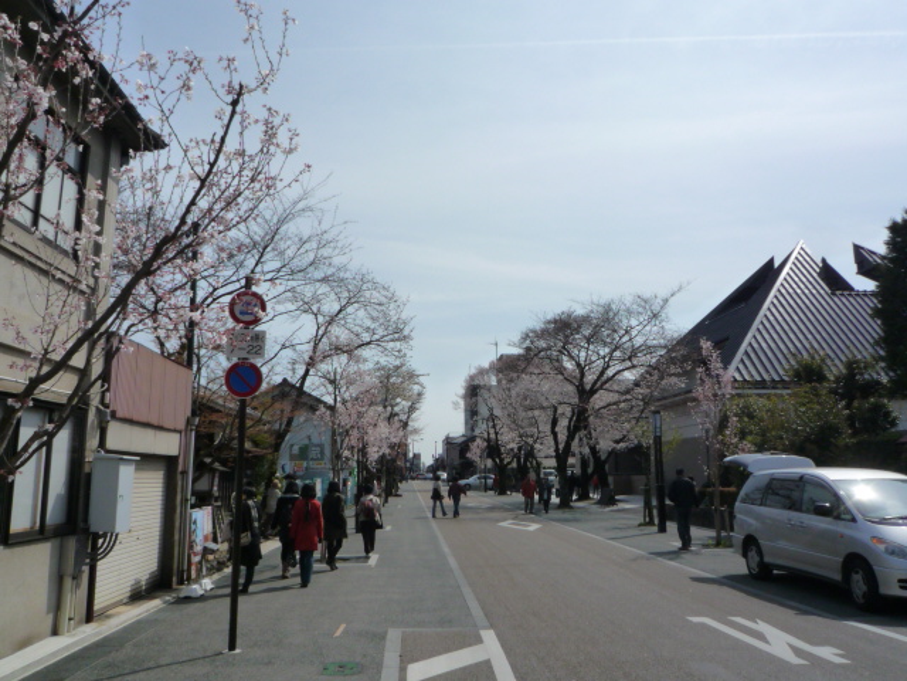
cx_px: 454
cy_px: 340
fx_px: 760
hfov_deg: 61.7
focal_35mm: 29
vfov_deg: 48.2
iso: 160
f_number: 6.3
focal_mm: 4.4
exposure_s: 1/800
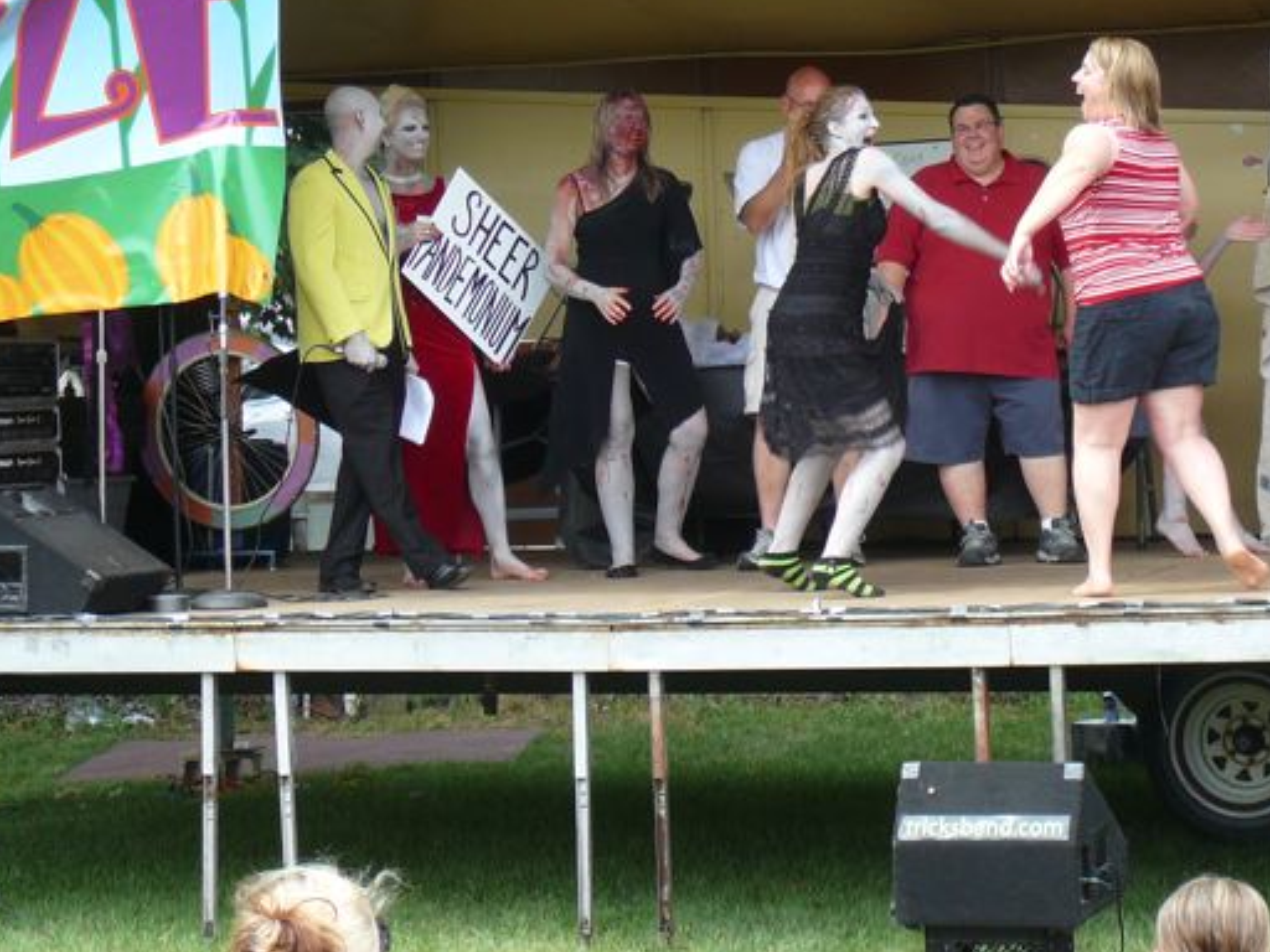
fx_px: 3559
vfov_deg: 15.2
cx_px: 801
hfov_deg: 20.2
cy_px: 341
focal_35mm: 97
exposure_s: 1/160
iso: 80
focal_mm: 10.5
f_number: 3.7
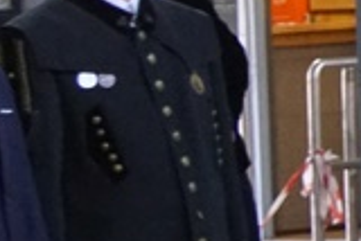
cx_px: -749
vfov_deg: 1.7
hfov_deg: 2.5
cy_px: 303
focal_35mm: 798
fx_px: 8011
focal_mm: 85
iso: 3200
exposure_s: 1/25
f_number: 5.6
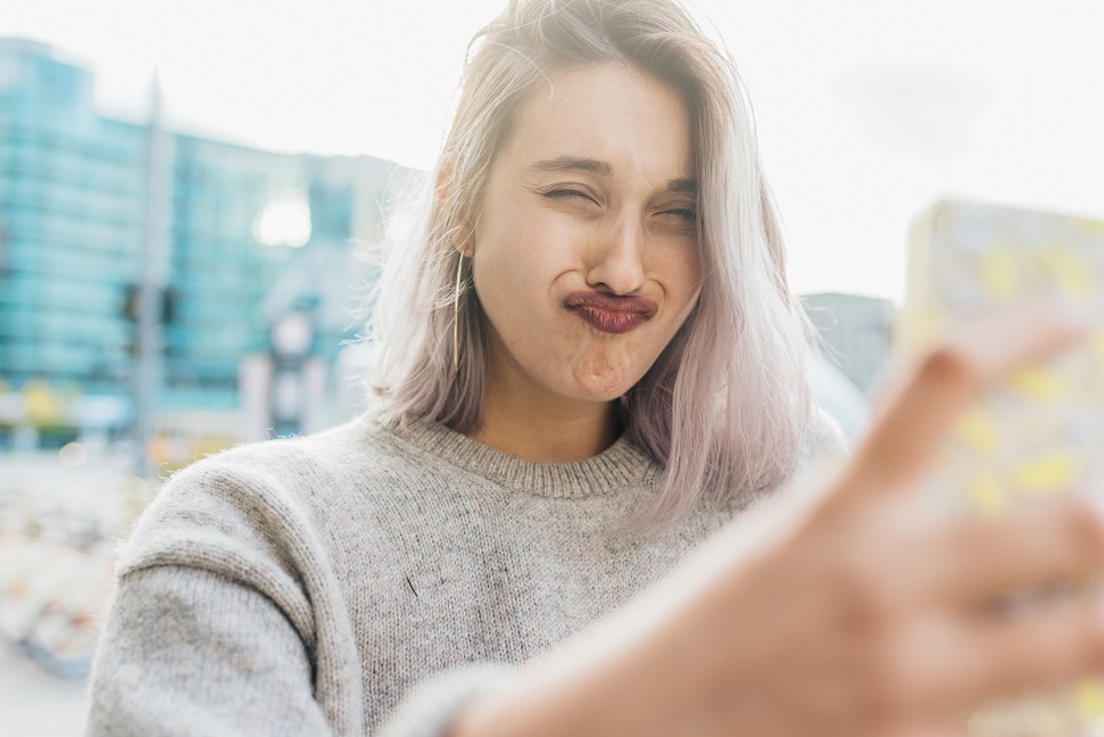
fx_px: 1288
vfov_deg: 31.9
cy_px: 340
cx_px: 596
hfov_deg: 46.3
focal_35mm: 42
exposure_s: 1/640
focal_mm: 35
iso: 400
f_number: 2.8
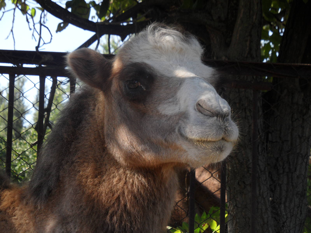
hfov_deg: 13.2
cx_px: 156
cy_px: 116
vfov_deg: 9.9
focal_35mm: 150
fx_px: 1348
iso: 100
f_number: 4.4
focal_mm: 24.6
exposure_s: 1/250
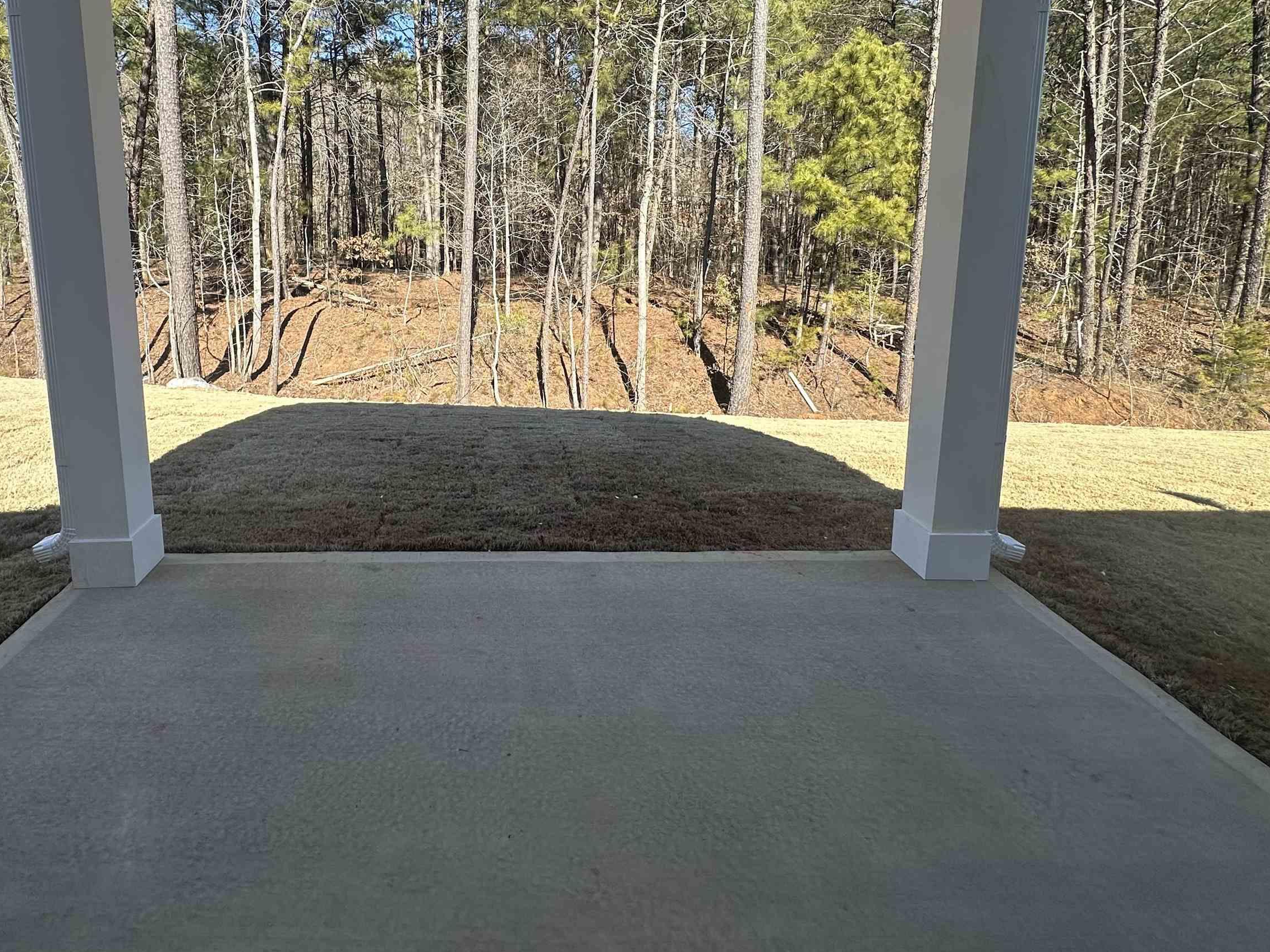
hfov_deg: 83.5
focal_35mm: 19
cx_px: 501
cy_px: 312
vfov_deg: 66.7
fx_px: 697
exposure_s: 1/812
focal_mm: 2.22
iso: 40
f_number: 2.2
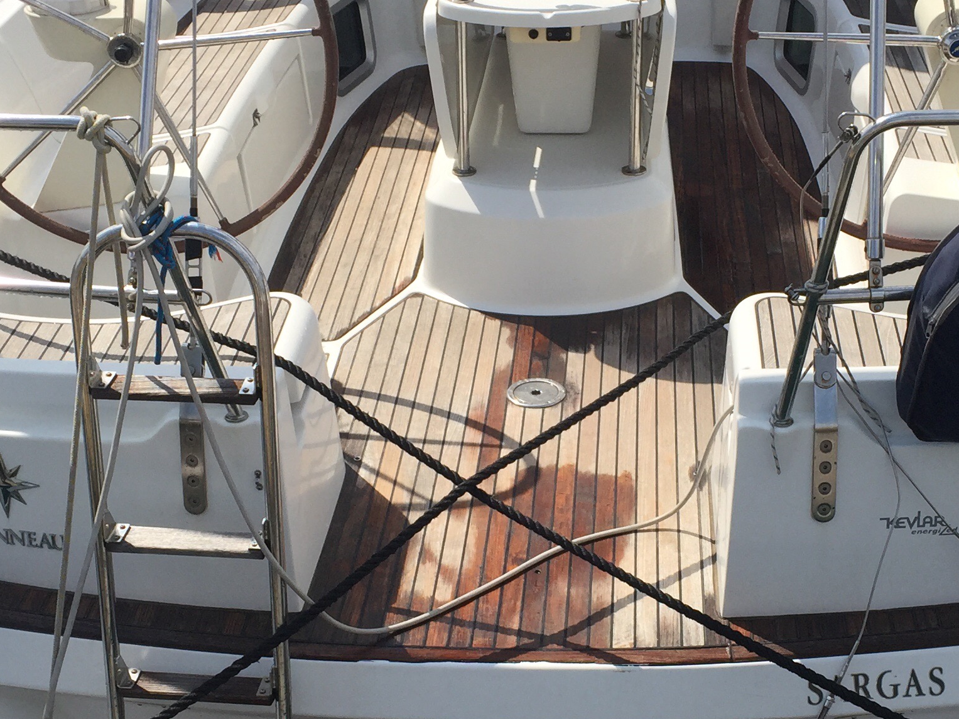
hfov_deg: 31.2
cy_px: 427
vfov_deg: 23.6
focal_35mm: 62
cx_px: 539
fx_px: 1718
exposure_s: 1/3049
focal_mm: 4.15
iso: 32
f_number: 2.2
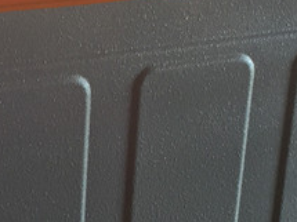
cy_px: 269
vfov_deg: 10.1
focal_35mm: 144
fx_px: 1235
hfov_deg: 13.6
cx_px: 44
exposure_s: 1/30
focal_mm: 4.15
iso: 64
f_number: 2.2
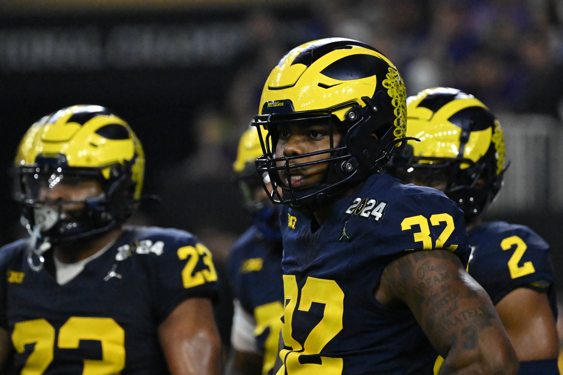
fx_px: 9380
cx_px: 282
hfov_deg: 3.4
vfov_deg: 2.3
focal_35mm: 600
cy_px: 188
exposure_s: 1/2500
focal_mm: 400
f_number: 5.6
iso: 12800
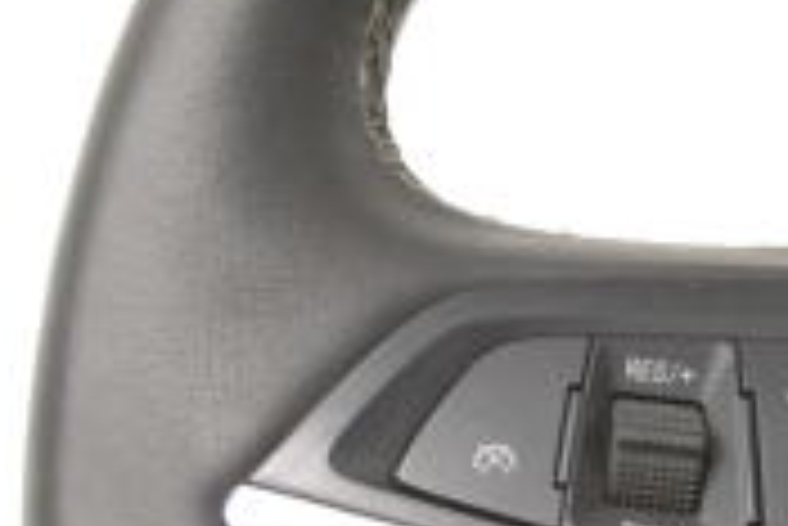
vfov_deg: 7.1
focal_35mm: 193
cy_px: 602
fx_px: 4228
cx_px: 1517
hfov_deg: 10.0
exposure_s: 1/200
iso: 2000
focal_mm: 22
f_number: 7.1
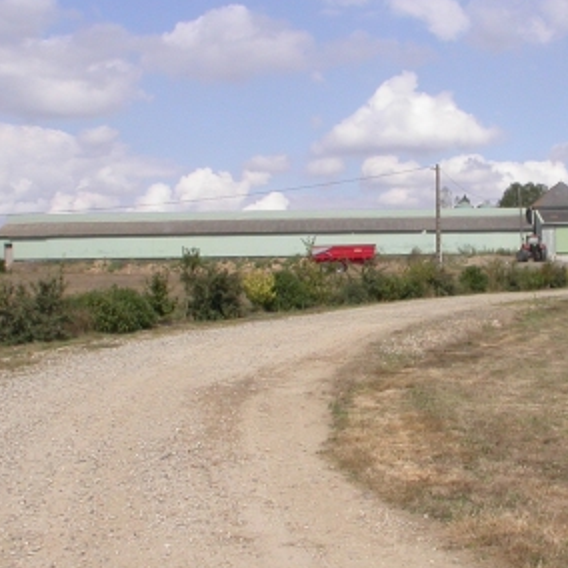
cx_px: 430
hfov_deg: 19.8
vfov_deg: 19.9
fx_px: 1615
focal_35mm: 87
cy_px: 286
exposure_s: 1/448
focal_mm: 8.6
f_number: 7.7
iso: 100
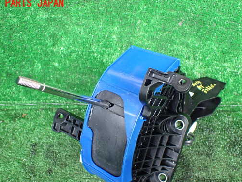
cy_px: 107
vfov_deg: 39.5
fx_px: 252
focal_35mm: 36
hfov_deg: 51.4
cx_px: 121
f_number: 2.3
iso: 500
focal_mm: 5.4
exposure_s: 1/125
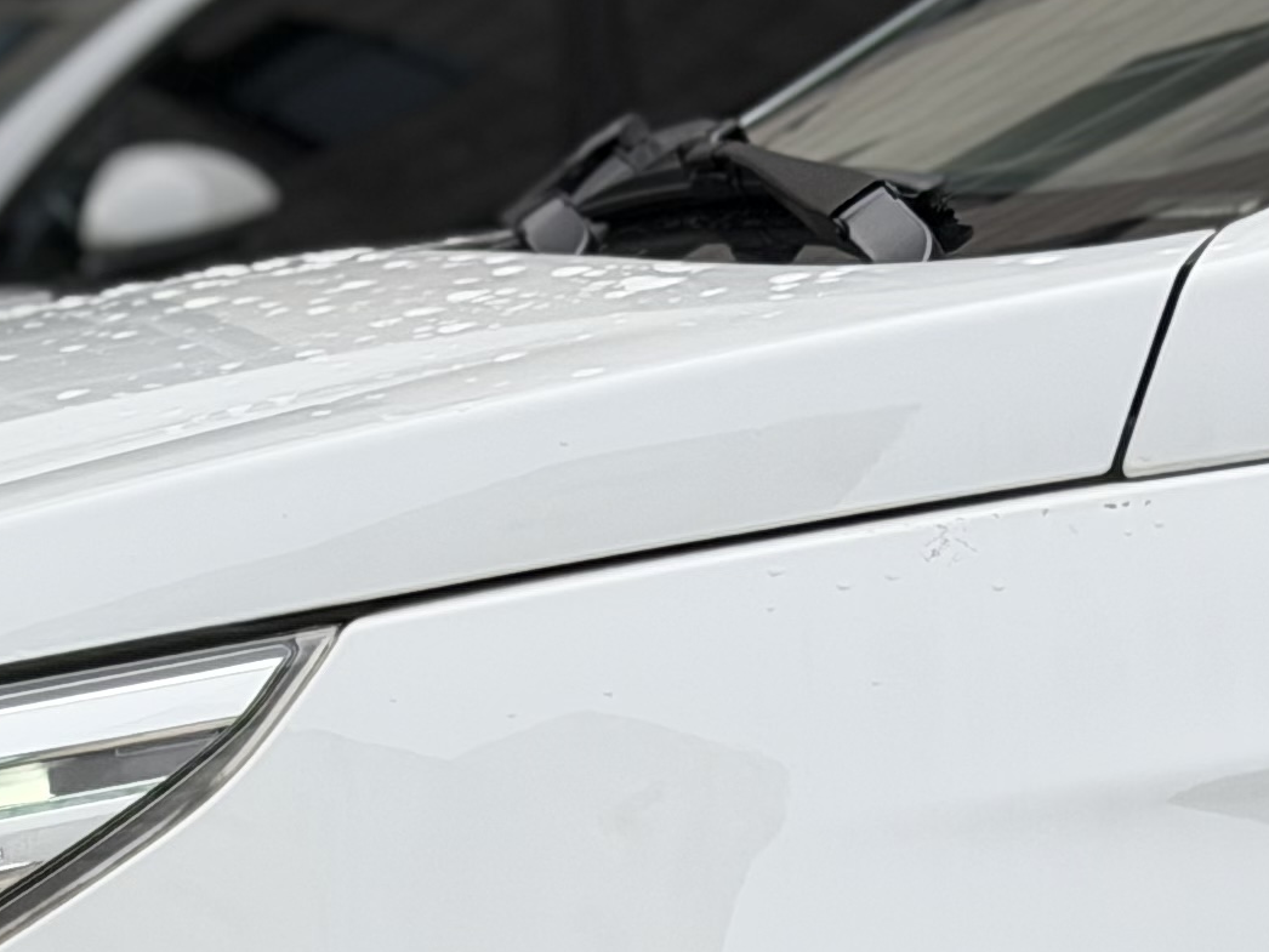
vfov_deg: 7.7
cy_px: 1790
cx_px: 176
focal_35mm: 185
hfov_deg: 10.6
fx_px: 6784
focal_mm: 6.76
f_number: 1.78
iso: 64
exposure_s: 1/819
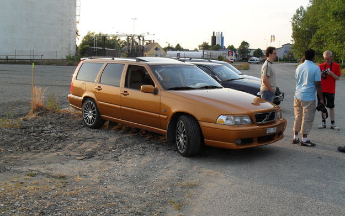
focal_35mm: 38
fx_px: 357
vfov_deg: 33.6
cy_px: 113
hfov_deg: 51.5
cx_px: 169
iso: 100
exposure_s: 1/250
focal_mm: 6.3
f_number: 3.2
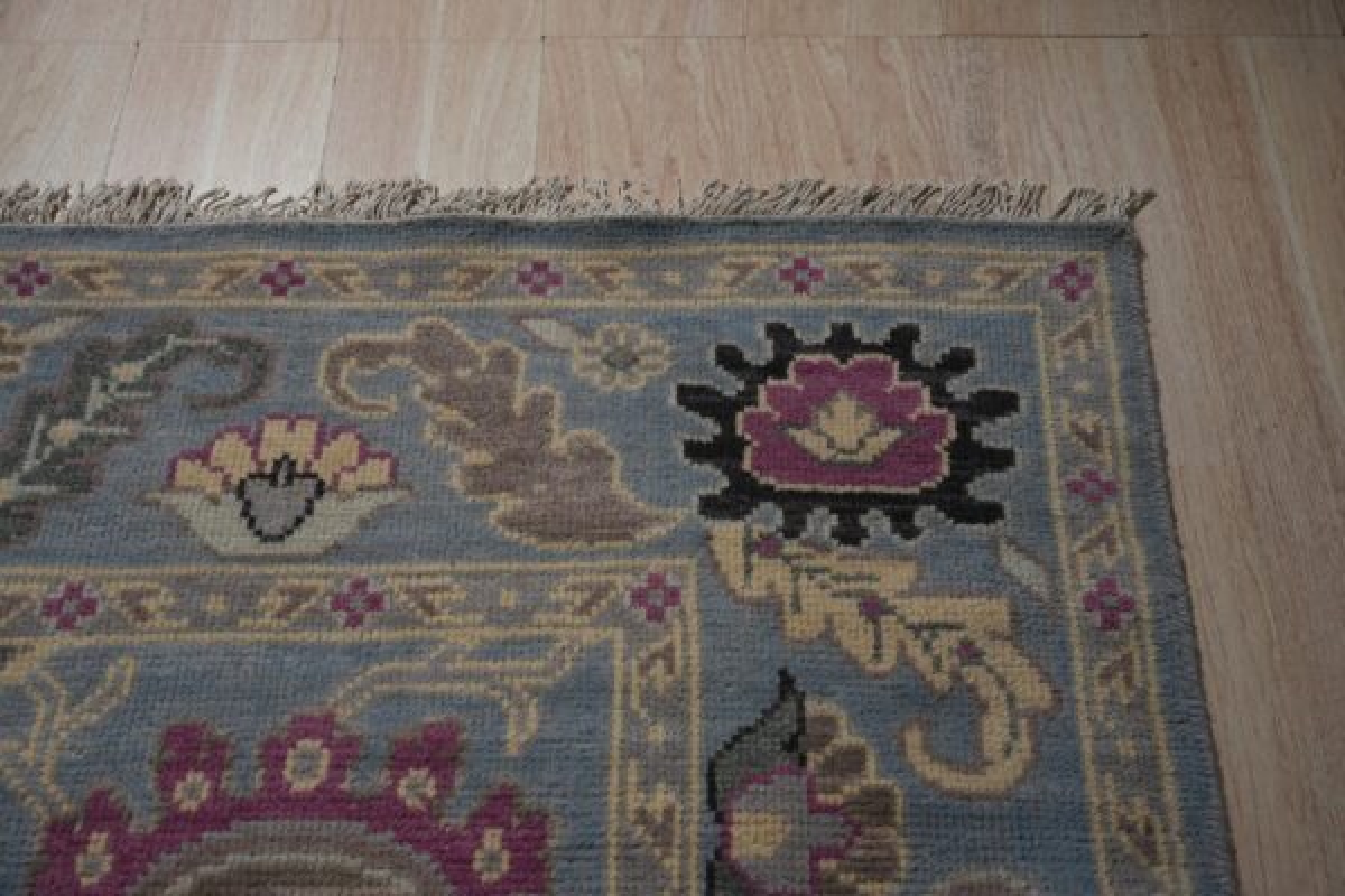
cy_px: 448
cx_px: 672
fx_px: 1431
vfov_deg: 34.8
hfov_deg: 50.3
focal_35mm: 38
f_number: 5
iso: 320
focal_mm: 38.3
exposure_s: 1/160
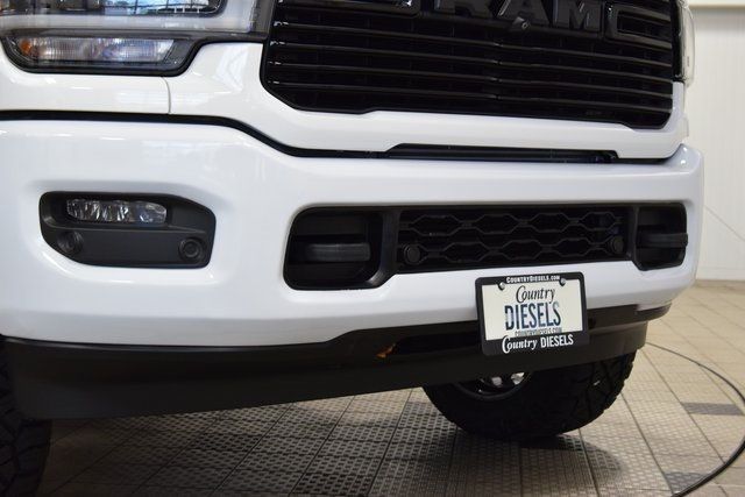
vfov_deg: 25.1
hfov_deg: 36.9
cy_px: 248
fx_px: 1118
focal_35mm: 54
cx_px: 372
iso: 1600
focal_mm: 36
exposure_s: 1/60
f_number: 6.3
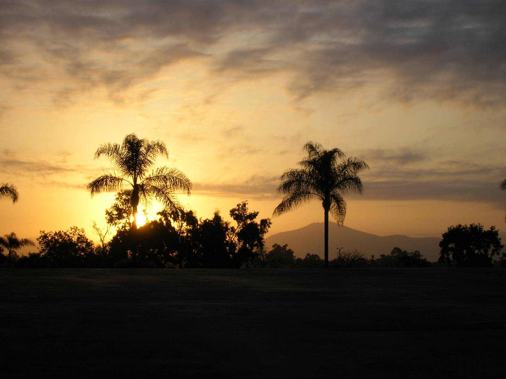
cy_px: 190
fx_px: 1490
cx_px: 253
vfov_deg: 14.5
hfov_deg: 19.3
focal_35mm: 102
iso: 50
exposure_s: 1/122
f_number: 8.2
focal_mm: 17.1
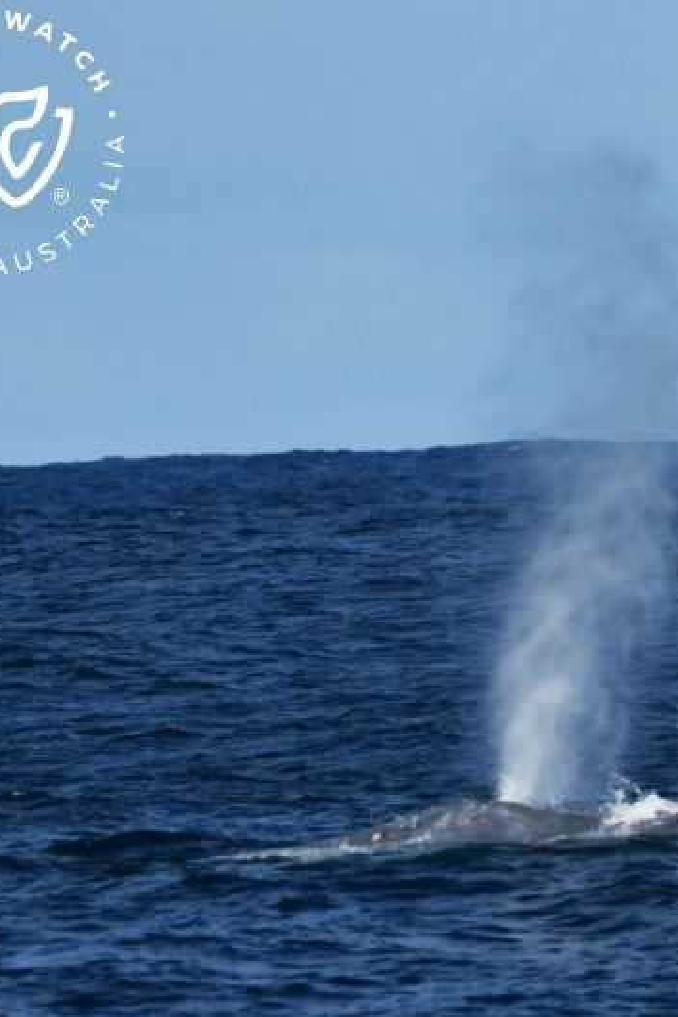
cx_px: 615
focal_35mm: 452
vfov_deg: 4.6
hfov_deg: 3.0
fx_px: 12768
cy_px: 508
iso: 560
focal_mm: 300
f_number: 5.6
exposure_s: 1/8000
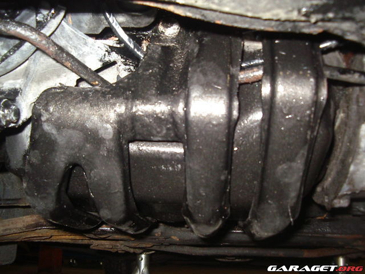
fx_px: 401
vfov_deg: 37.7
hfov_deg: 49.0
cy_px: 137
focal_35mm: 38
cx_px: 182
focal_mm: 5.8
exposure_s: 1/60
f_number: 2.6
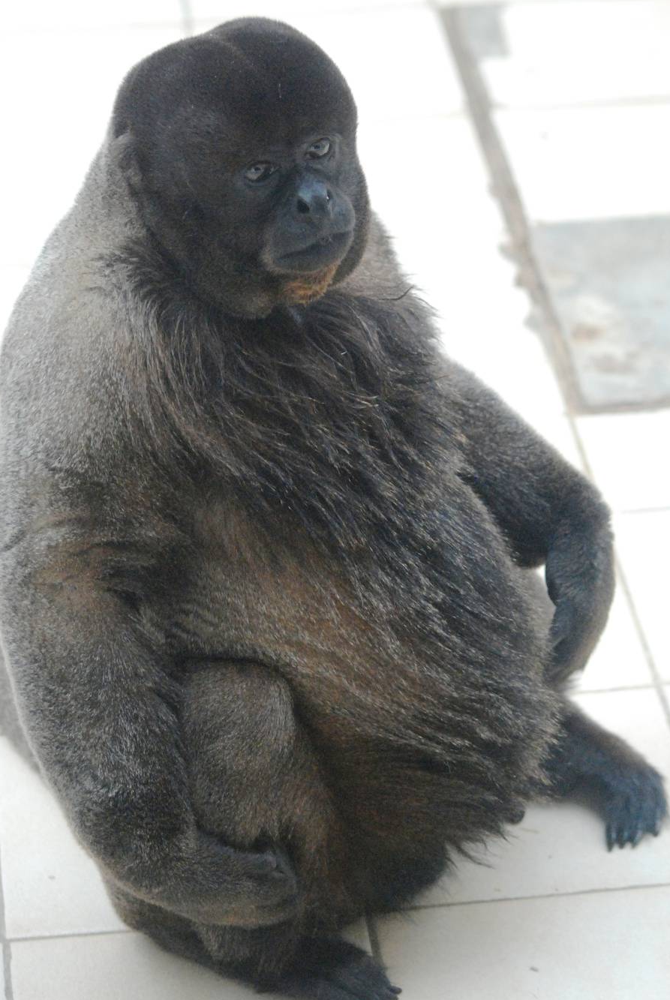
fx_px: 3505
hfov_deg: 10.9
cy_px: 510
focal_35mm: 126
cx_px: 300
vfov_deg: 16.2
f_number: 4
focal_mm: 70
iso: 1600
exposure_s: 1/160
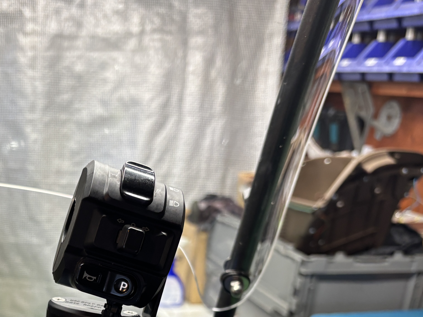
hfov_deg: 37.4
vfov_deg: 28.5
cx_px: 79
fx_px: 599
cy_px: 286
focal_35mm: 49
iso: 100
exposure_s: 1/50
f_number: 1.6
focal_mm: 5.96
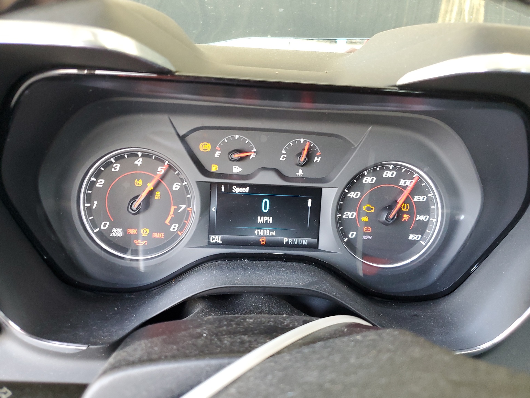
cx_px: 266
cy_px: 206
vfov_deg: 51.3
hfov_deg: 65.3
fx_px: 413
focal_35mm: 27
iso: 187
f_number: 1.5
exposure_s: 1/60.2
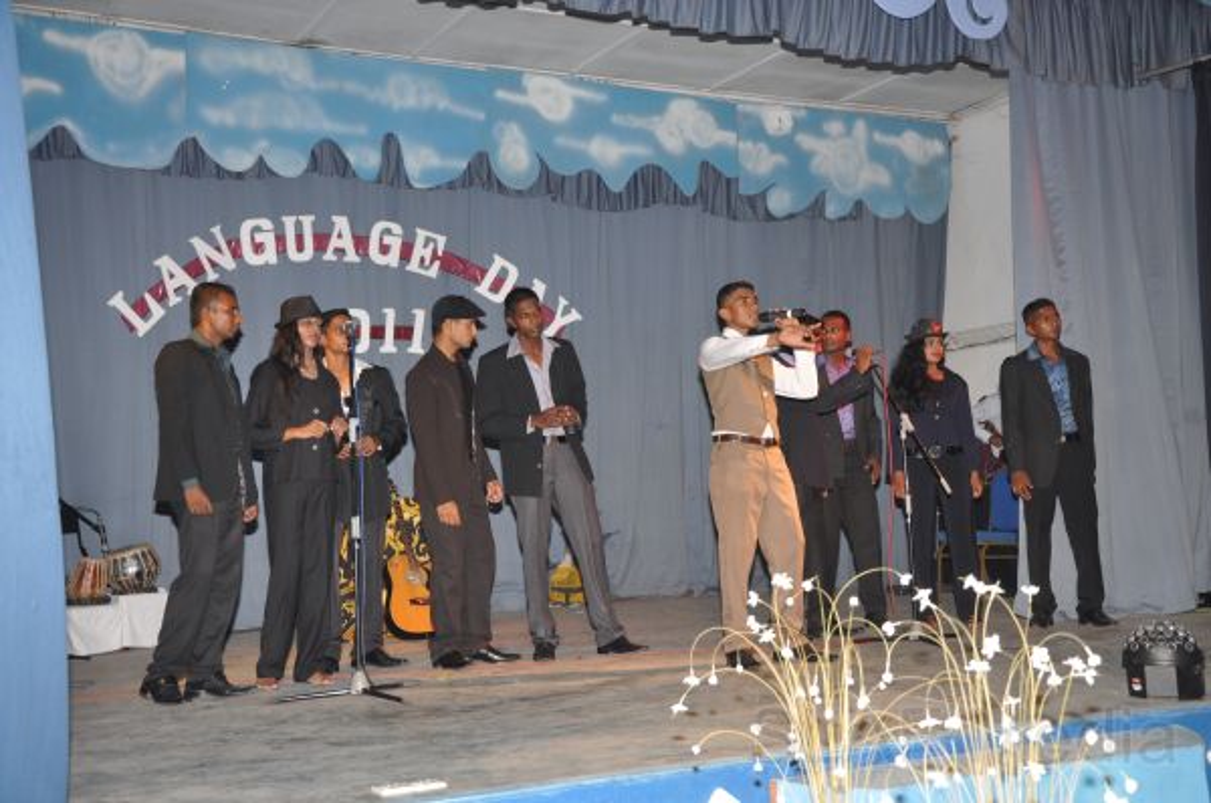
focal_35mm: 45
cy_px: 402
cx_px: 606
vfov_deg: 29.8
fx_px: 1511
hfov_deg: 43.7
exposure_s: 1/100
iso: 200
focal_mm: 30
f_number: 5.6
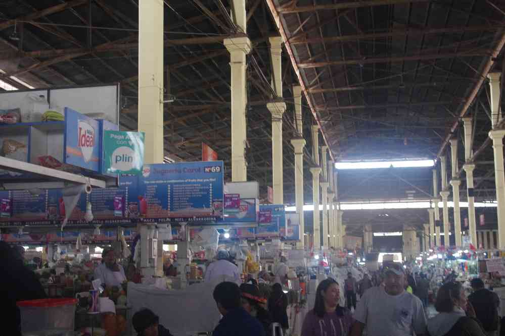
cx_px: 252
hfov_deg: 42.3
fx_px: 652
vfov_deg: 28.9
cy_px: 168
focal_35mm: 46
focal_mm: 31
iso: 3200
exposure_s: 1/60
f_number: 6.3
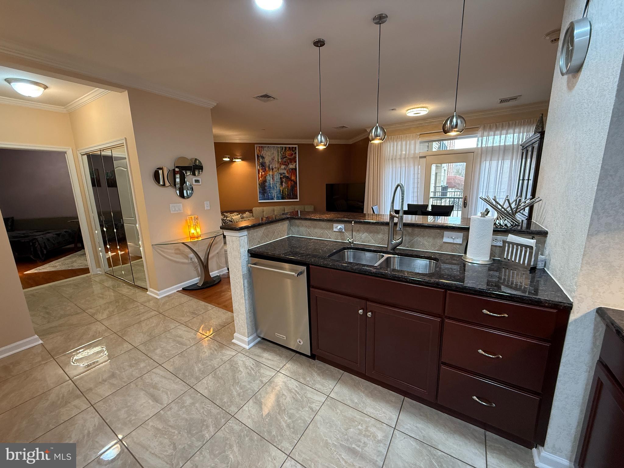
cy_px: 234
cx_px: 312
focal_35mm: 14
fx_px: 252
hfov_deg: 102.1
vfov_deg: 85.7
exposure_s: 1/60
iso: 250
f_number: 2.2
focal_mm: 2.22
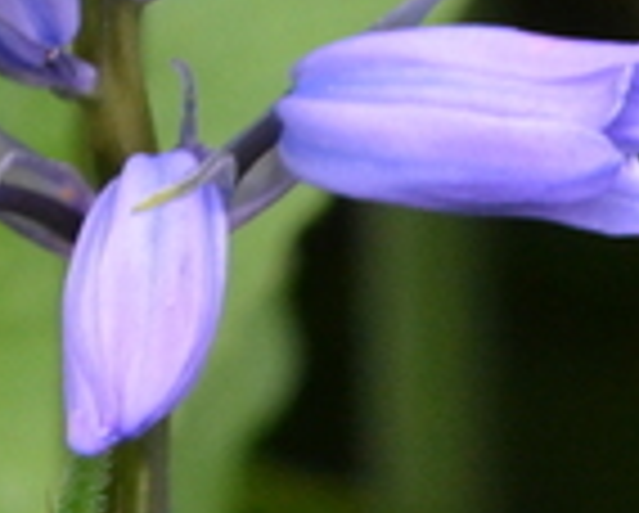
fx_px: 12719
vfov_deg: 2.3
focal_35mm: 672
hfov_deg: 2.9
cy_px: -520
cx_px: -234
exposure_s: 1/80
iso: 1600
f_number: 10
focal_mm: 85
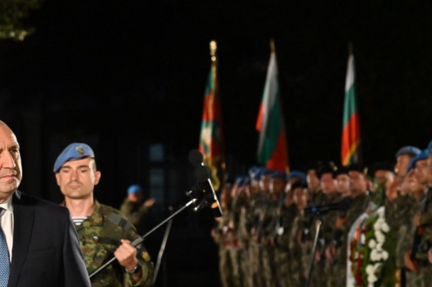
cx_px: 69
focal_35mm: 234
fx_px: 2805
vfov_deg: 5.9
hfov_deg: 8.8
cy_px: 214
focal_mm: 120
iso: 4000
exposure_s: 1/400
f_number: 7.1
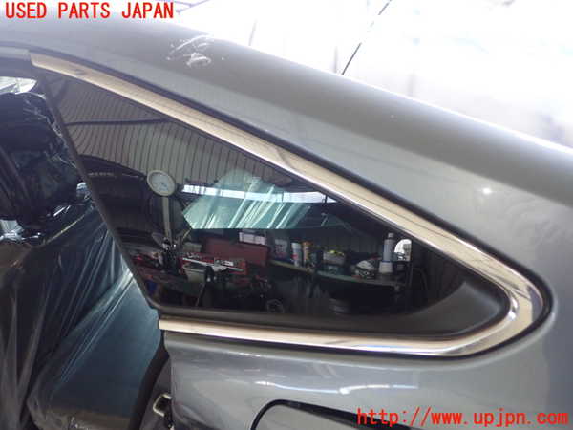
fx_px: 497
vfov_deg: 46.8
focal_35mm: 30
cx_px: 286
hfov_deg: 60.0
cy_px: 215
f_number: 2.3
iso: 640
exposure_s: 1/125
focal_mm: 5.5
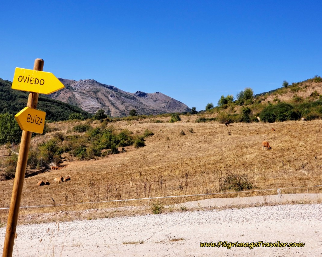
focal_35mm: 55
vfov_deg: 27.6
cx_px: 149
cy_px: 129
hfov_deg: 34.1
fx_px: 524
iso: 25
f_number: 2.4
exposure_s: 1/975
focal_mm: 6
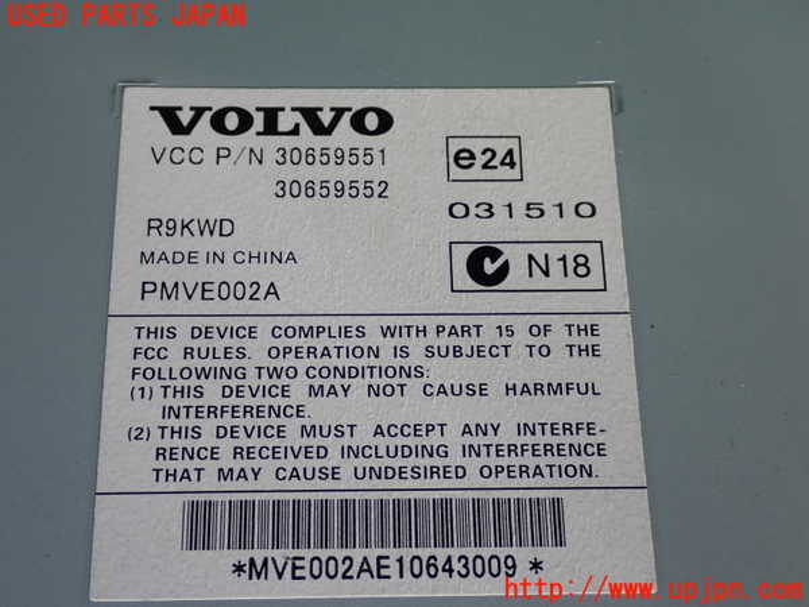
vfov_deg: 30.9
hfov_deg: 40.4
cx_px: 404
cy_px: 304
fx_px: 1098
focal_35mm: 47
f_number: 3.1
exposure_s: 1/100
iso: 200
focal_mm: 8.4
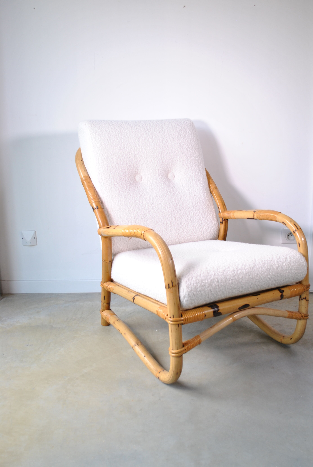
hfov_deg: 37.9
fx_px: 455
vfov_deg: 54.3
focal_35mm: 35
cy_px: 249
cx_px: 182
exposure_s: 1/60
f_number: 4
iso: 200
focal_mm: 20
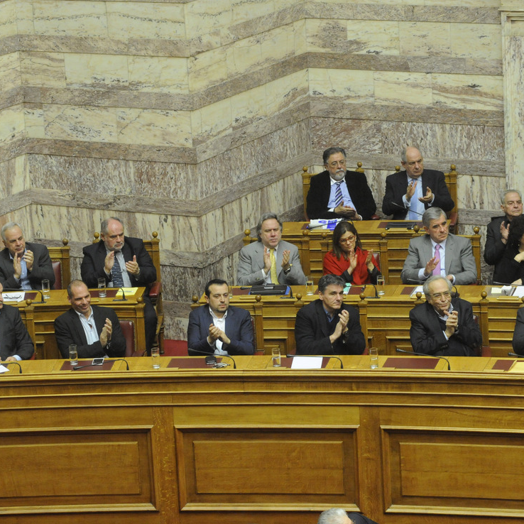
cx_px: 275
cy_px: 261
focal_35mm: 138
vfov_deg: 12.7
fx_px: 2363
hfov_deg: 12.7
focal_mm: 100
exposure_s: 1/200
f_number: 5.6
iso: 5000
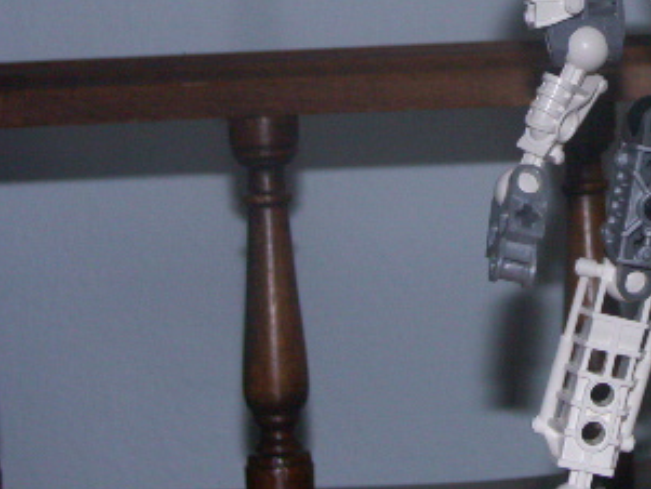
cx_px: 653
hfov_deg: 13.1
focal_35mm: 149
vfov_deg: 9.9
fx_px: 2803
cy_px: 80
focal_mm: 17.48
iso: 200
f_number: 4
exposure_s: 1/60
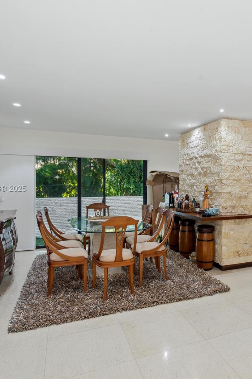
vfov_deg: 69.4
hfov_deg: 47.0
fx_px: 273
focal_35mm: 26
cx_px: 200
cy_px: 189
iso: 200
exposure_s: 1/4
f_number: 8
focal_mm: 17
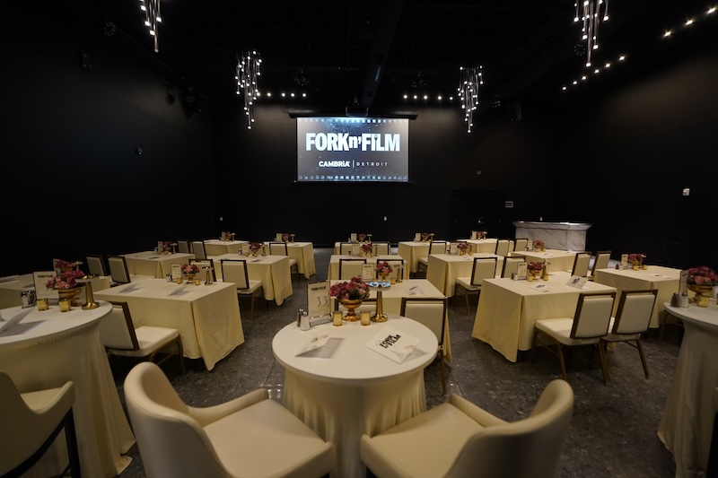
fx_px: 319
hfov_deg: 96.7
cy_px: 239
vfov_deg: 73.7
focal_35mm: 16
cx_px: 359
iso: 4000
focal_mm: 16
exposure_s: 1/160
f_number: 2.8
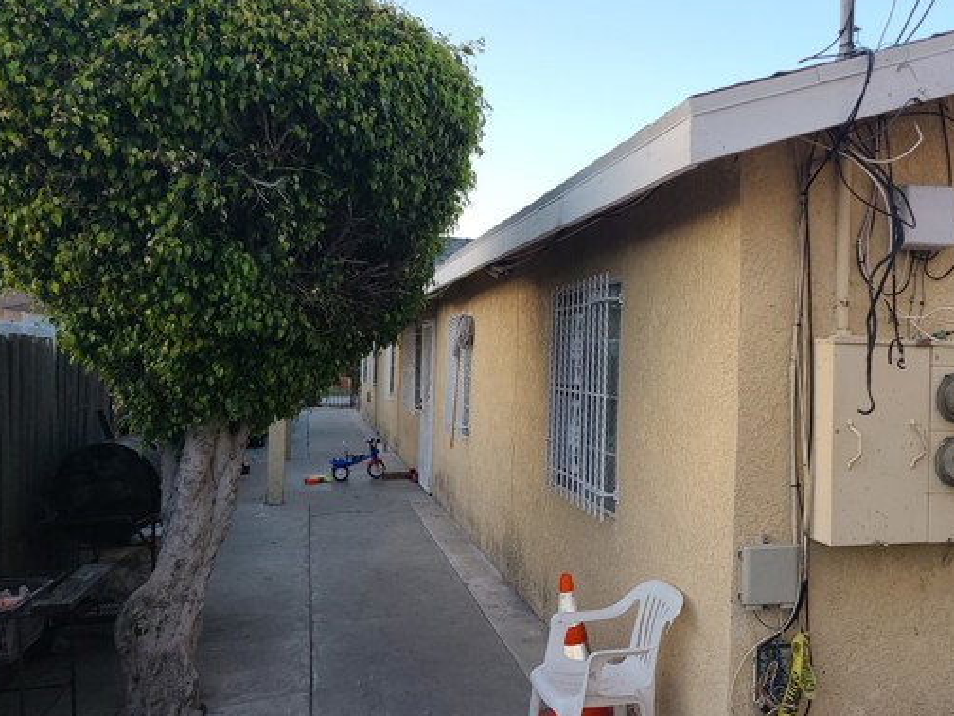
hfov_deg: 54.8
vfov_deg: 42.9
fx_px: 909
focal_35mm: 33
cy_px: 358
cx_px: 585
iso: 40
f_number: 1.8
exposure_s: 1/194
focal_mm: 5.4
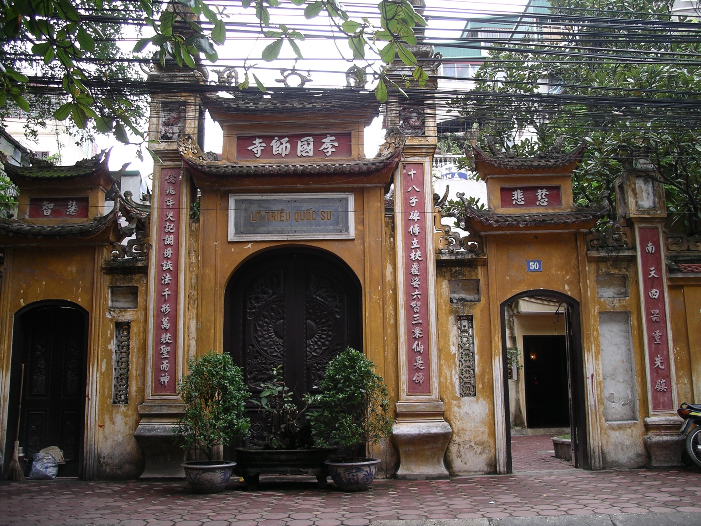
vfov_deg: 38.7
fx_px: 749
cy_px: 263
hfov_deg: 50.1
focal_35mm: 37
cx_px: 350
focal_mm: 7.8
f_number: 2.8
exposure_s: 1/80
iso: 64
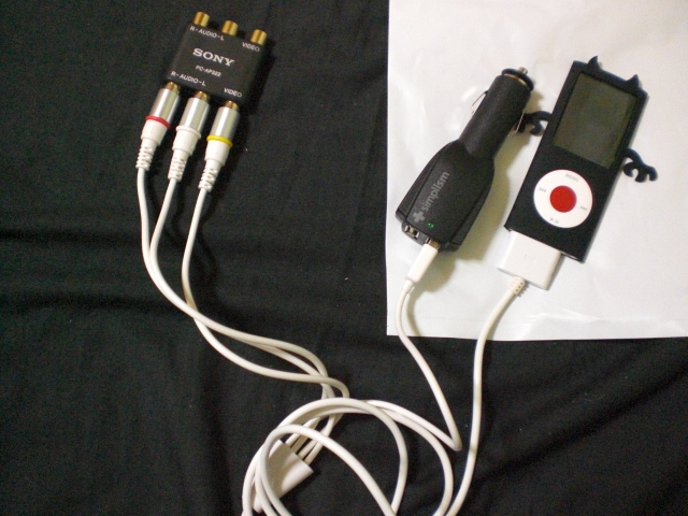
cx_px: 344
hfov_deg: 49.0
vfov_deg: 37.7
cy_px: 258
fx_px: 755
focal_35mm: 38
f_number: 3.1
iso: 800
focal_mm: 6.3
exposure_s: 1/25
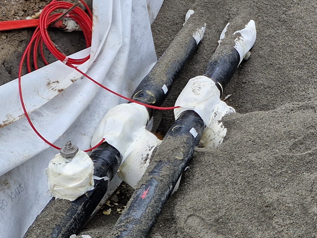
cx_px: 403
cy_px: -75
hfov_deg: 21.9
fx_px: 742
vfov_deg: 17.1
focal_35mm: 81
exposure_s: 1/195
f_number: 1.8
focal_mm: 5.4
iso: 50
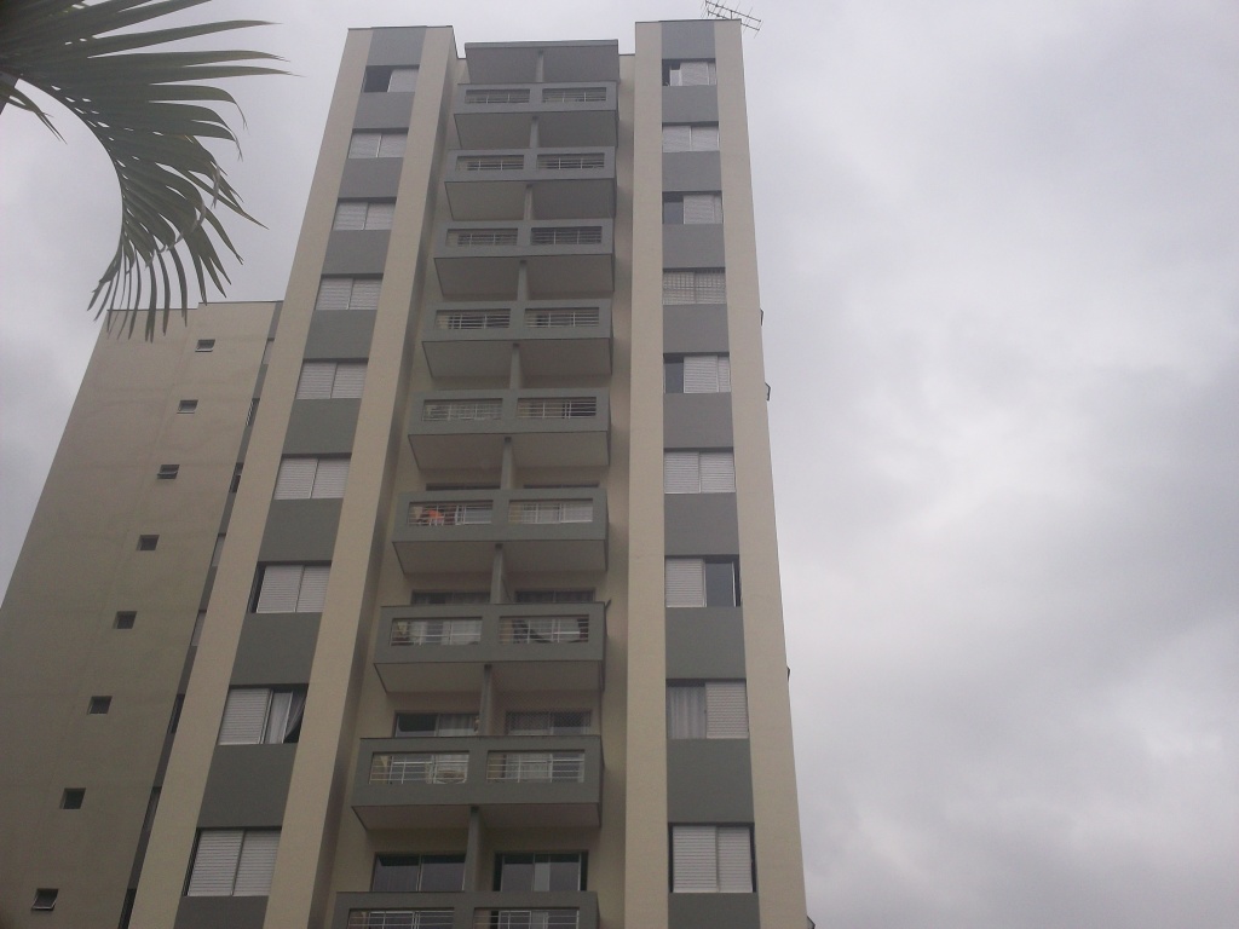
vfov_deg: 37.7
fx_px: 1360
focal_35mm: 38
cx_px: 620
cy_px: 464
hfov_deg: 49.0
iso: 80
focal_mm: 6.3
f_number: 4.5
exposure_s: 1/1401
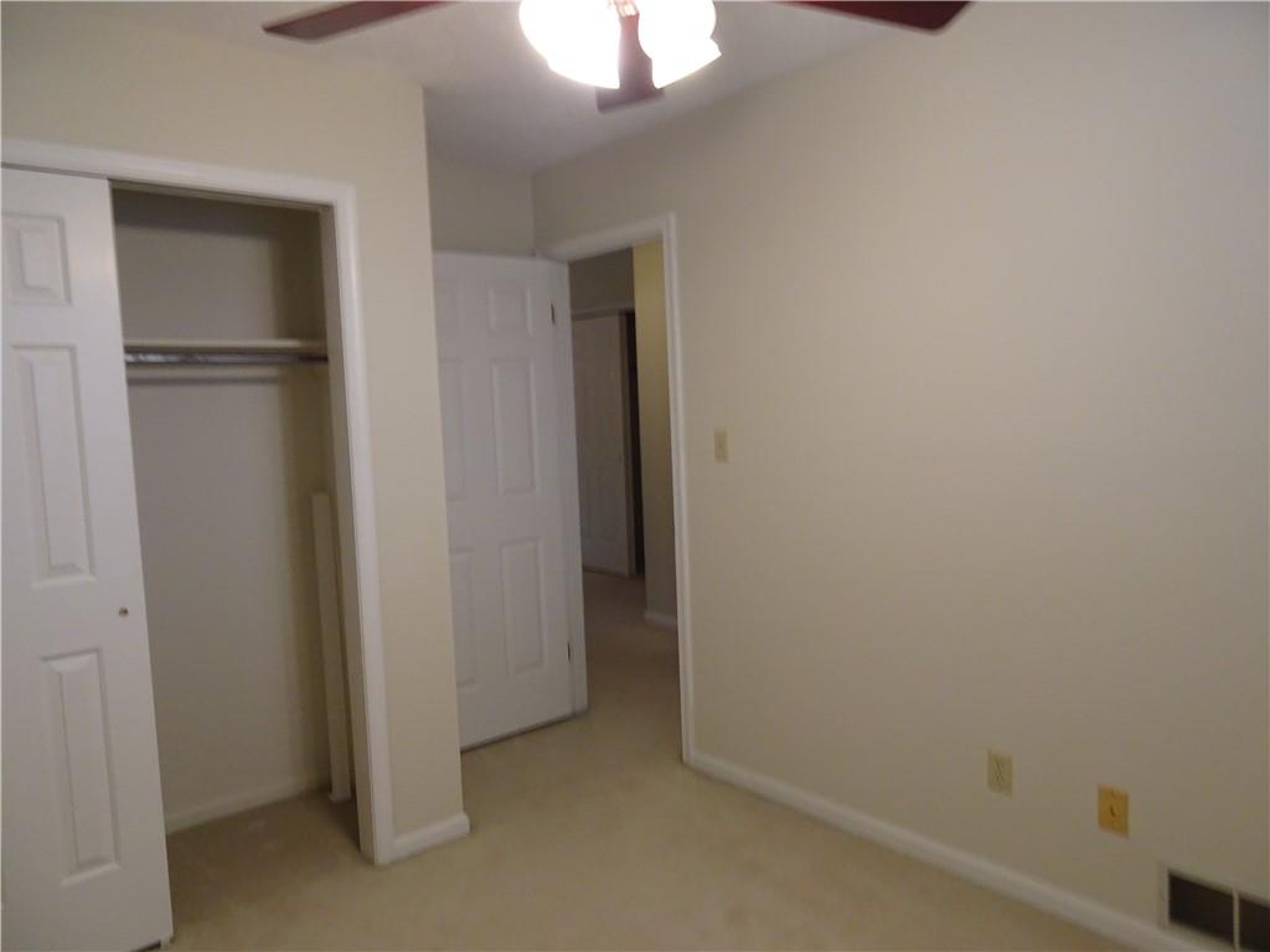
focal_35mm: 24
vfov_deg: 56.8
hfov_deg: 71.6
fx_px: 881
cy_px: 476
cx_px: 635
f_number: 3.5
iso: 320
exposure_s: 1/30
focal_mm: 4.1
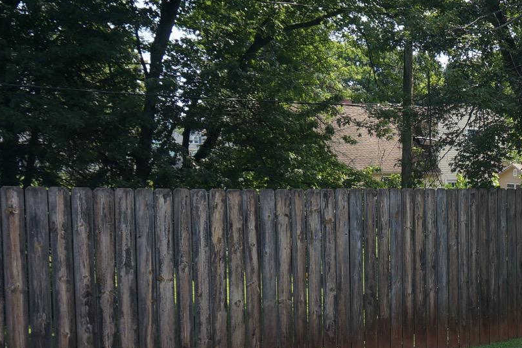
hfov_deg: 28.1
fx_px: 885
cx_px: 647
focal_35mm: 61
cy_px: 278
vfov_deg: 22.0
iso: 100
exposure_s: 1/125
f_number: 8
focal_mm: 16
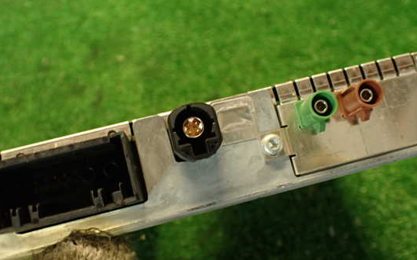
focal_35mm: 38
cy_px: 151
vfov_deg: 33.5
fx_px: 432
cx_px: 198
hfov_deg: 51.5
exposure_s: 1/30
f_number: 2.4
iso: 400
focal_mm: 5.79
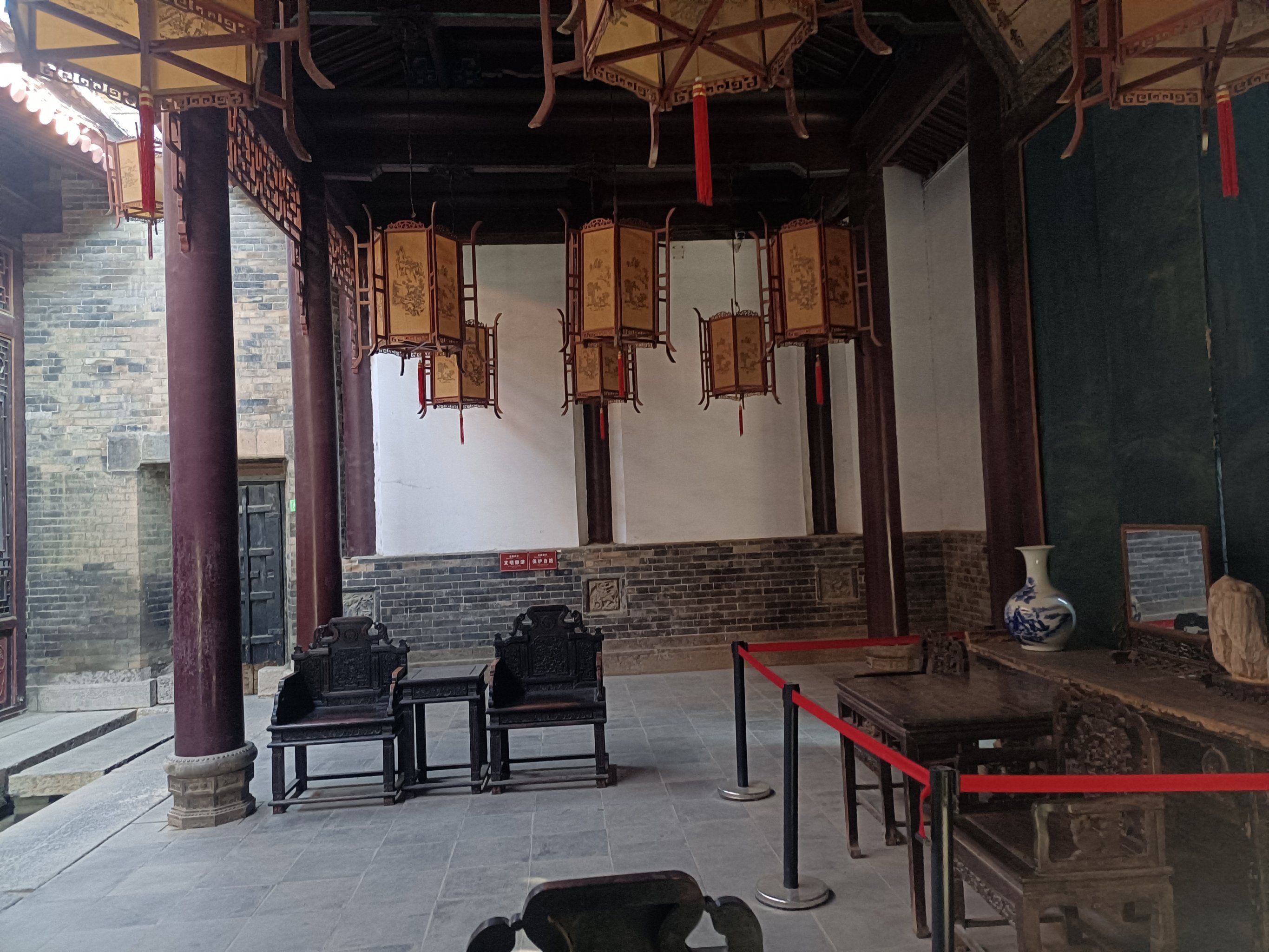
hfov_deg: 67.3
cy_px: 476
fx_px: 953
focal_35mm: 26
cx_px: 634
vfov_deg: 53.1
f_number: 1.8
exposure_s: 1/33.3
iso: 1150
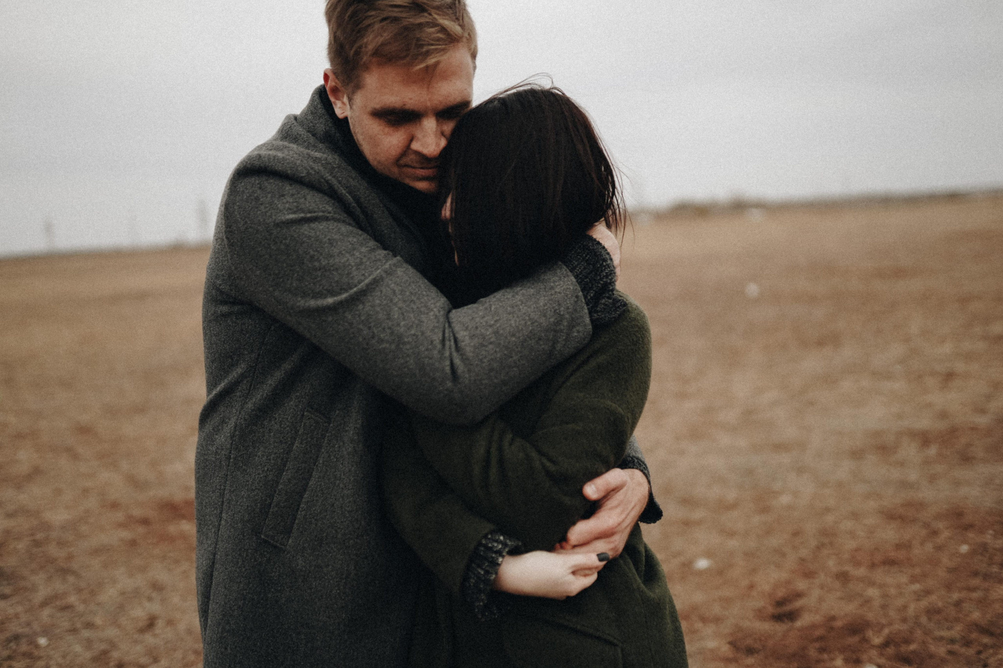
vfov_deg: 37.9
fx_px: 975
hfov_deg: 54.4
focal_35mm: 35
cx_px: 502
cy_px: 334
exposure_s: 1/2000
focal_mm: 35
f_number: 1.4
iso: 200
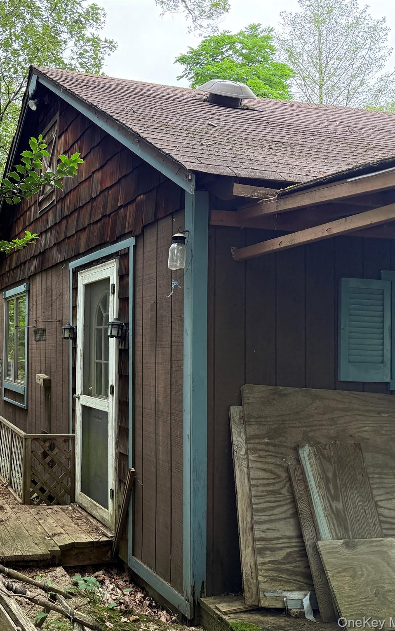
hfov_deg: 34.0
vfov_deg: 56.7
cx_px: -1
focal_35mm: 34
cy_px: 316
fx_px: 585
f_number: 1.78
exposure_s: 1/226
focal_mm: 6.76
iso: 200
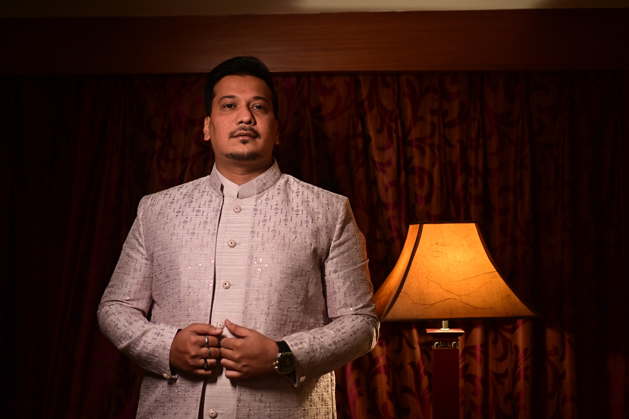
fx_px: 874
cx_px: 314
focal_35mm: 50
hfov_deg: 39.6
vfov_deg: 27.0
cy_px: 210
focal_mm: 50
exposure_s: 1/200
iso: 640
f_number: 1.8
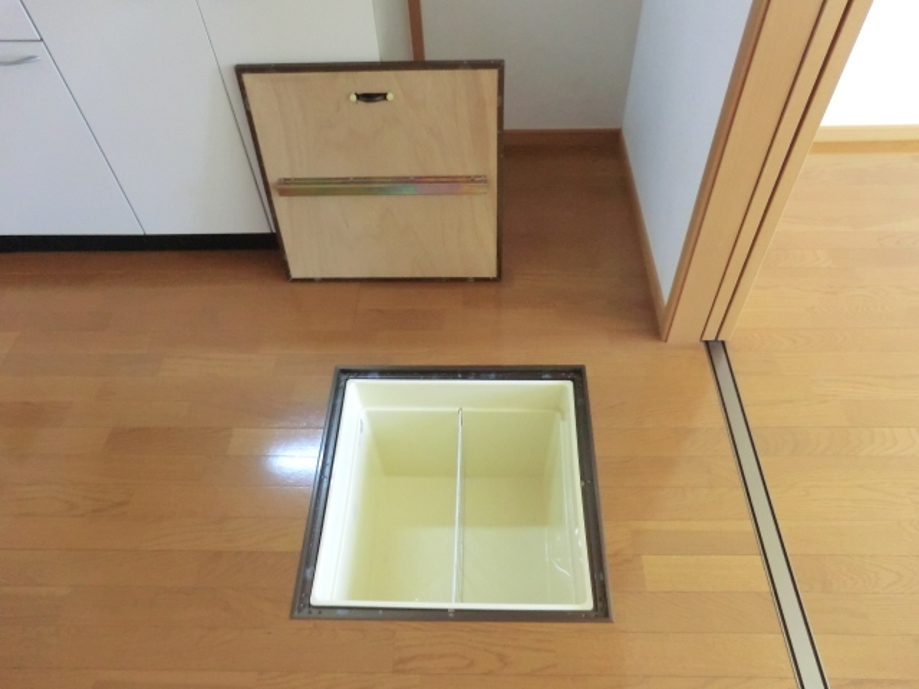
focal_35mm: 24
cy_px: 344
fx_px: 637
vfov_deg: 56.8
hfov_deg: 71.6
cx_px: 460
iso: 640
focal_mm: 4.3
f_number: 3.2
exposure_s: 1/60
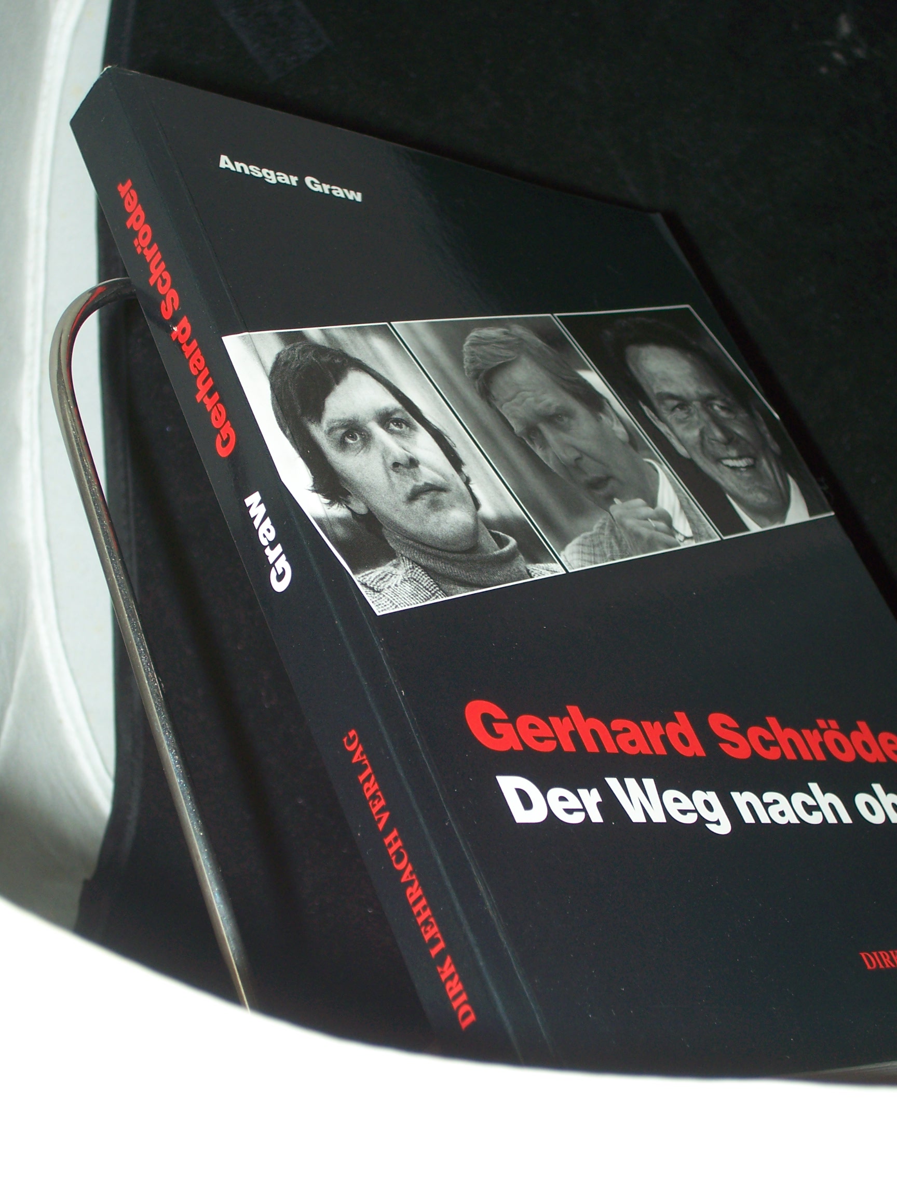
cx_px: 448
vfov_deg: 29.4
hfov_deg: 22.3
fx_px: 2280
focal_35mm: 66
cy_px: 598
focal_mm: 11
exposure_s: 1/80
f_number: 3.6
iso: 80
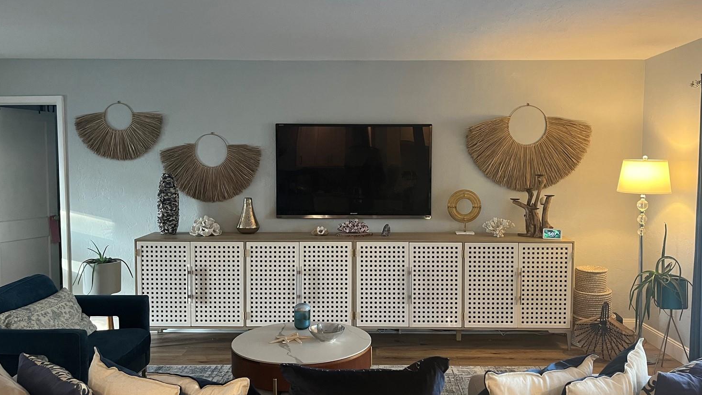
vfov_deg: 37.8
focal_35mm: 31
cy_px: 196
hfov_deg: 62.6
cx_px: 364
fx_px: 577
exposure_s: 1/60
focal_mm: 5.1
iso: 250
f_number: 1.6
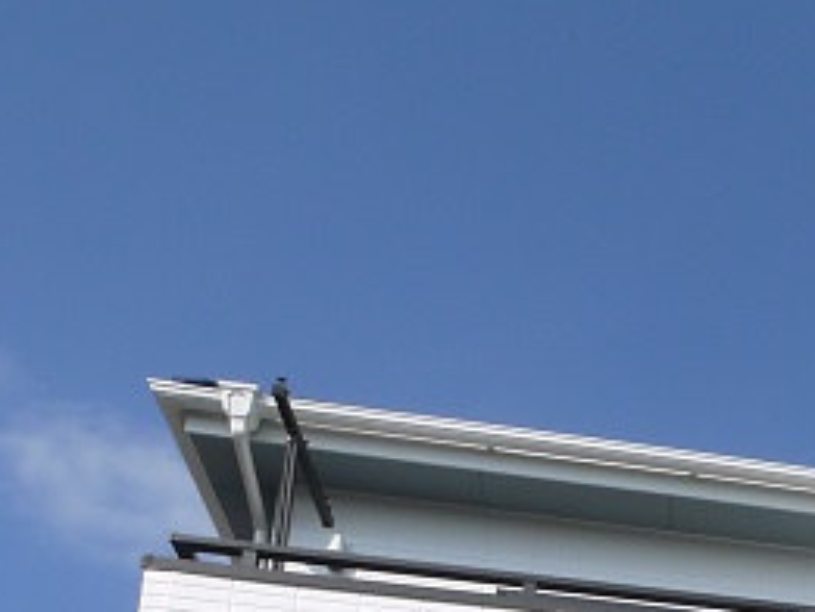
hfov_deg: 27.4
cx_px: 1030
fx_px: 1413
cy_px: 1183
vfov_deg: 17.9
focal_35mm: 60
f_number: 9
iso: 160
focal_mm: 7
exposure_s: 1/400
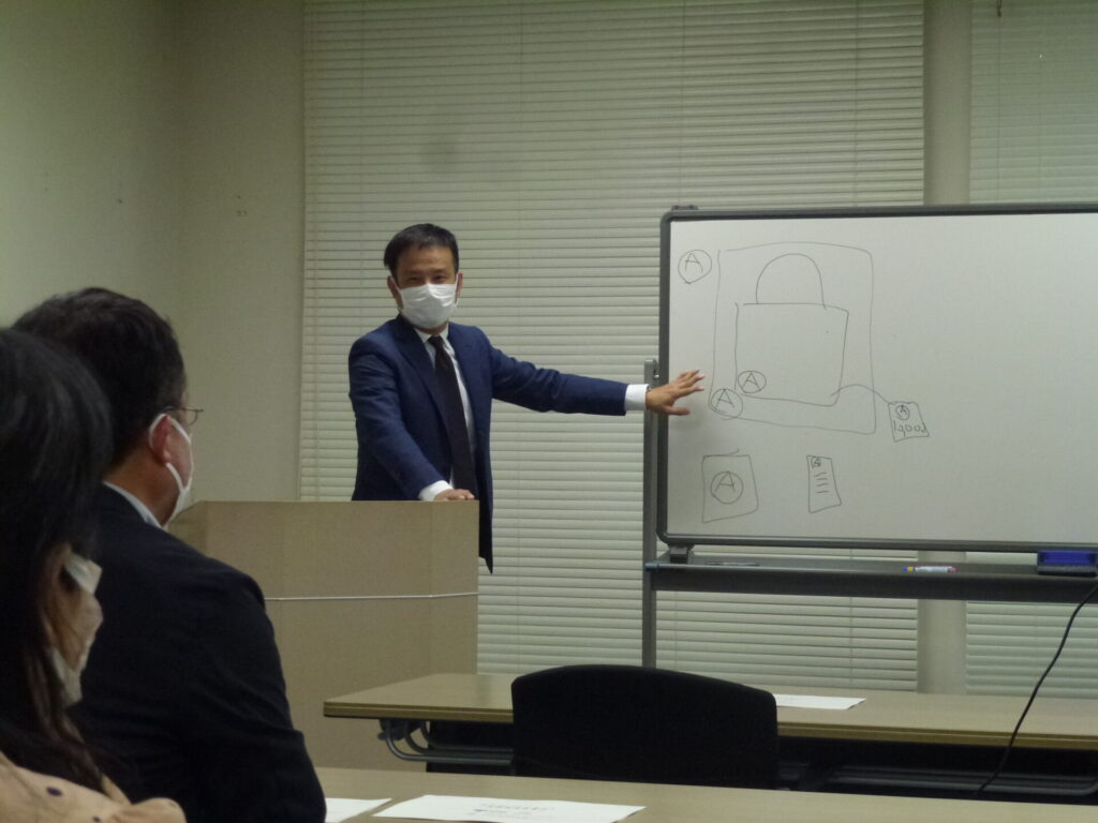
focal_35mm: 82
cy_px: 412
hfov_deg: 23.8
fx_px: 2601
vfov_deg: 18.0
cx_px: 549
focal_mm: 14.8
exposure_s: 1/50
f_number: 4.8
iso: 400
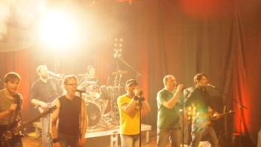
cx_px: 120
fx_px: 496
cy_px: 78
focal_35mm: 72
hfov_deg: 29.5
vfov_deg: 16.8
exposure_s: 1/60
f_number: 4
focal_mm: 35
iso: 3200
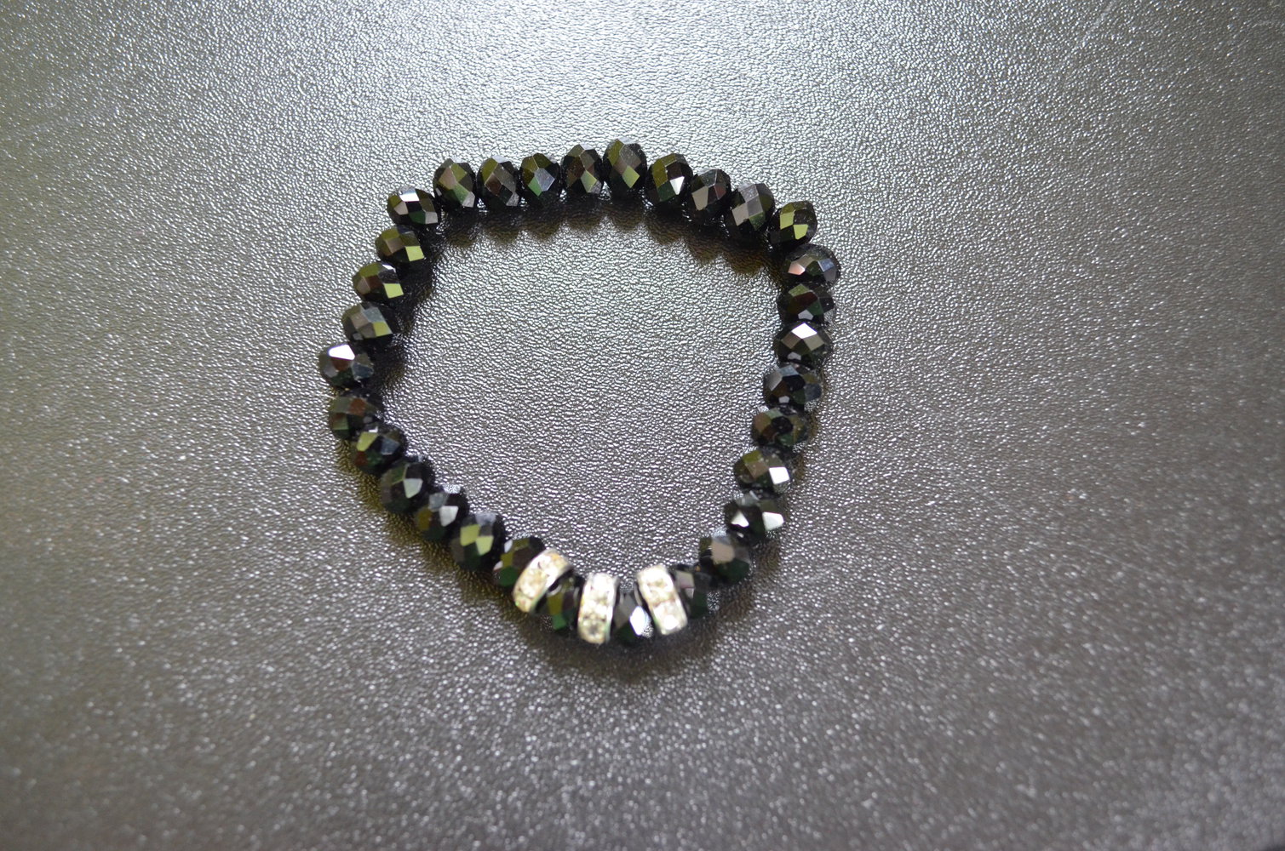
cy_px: 426
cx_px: 642
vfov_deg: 39.8
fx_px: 1176
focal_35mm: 33
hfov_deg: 57.3
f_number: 4
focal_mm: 22
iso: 1600
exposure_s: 1/30
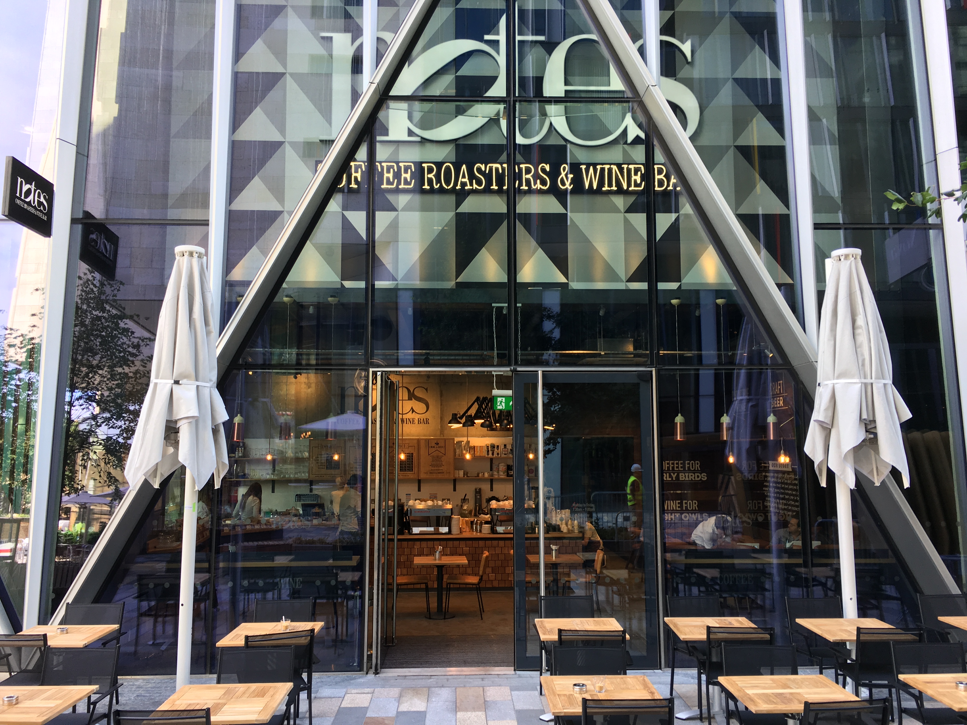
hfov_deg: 61.7
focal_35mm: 29
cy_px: 362
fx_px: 810
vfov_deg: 48.2
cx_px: 484
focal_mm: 4.15
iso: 25
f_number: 2.2
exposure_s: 1/50
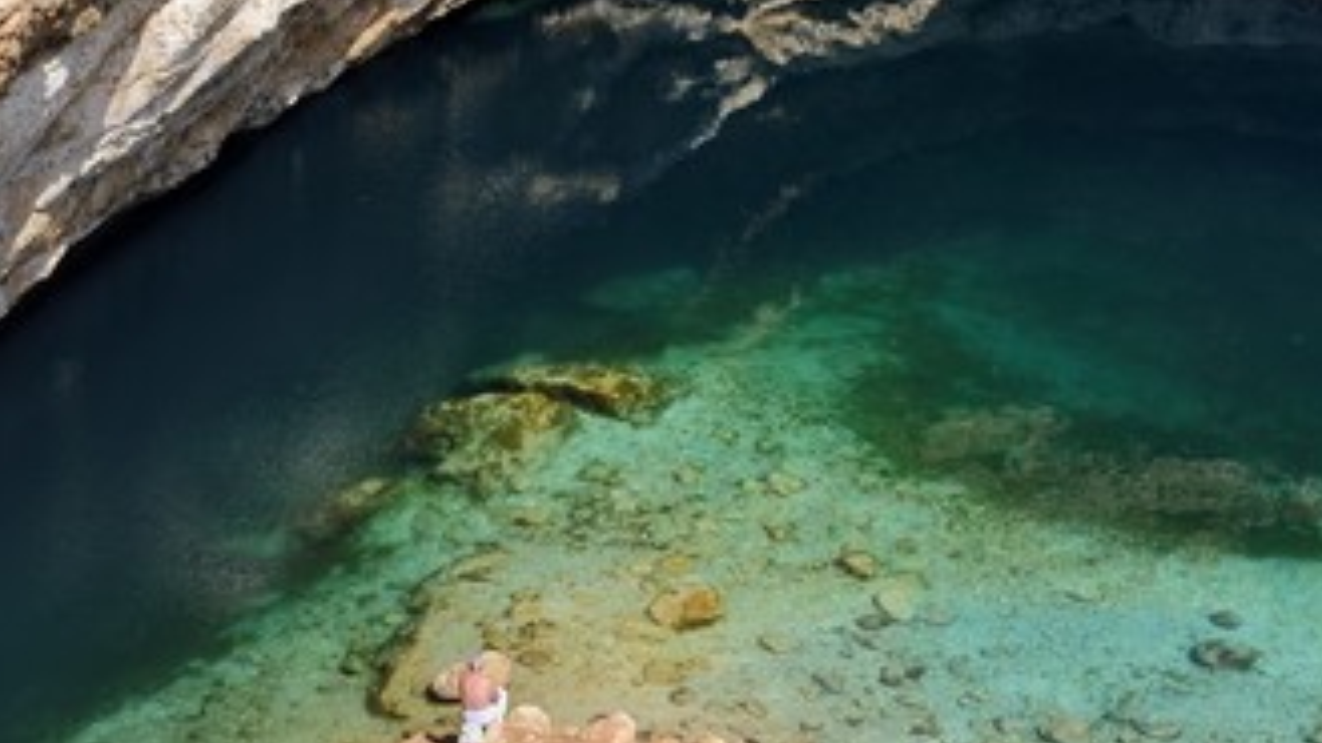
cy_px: 221
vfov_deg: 14.5
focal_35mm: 83
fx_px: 2909
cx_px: 778
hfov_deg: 25.6
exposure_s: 1/160
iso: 200
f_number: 14
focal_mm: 62
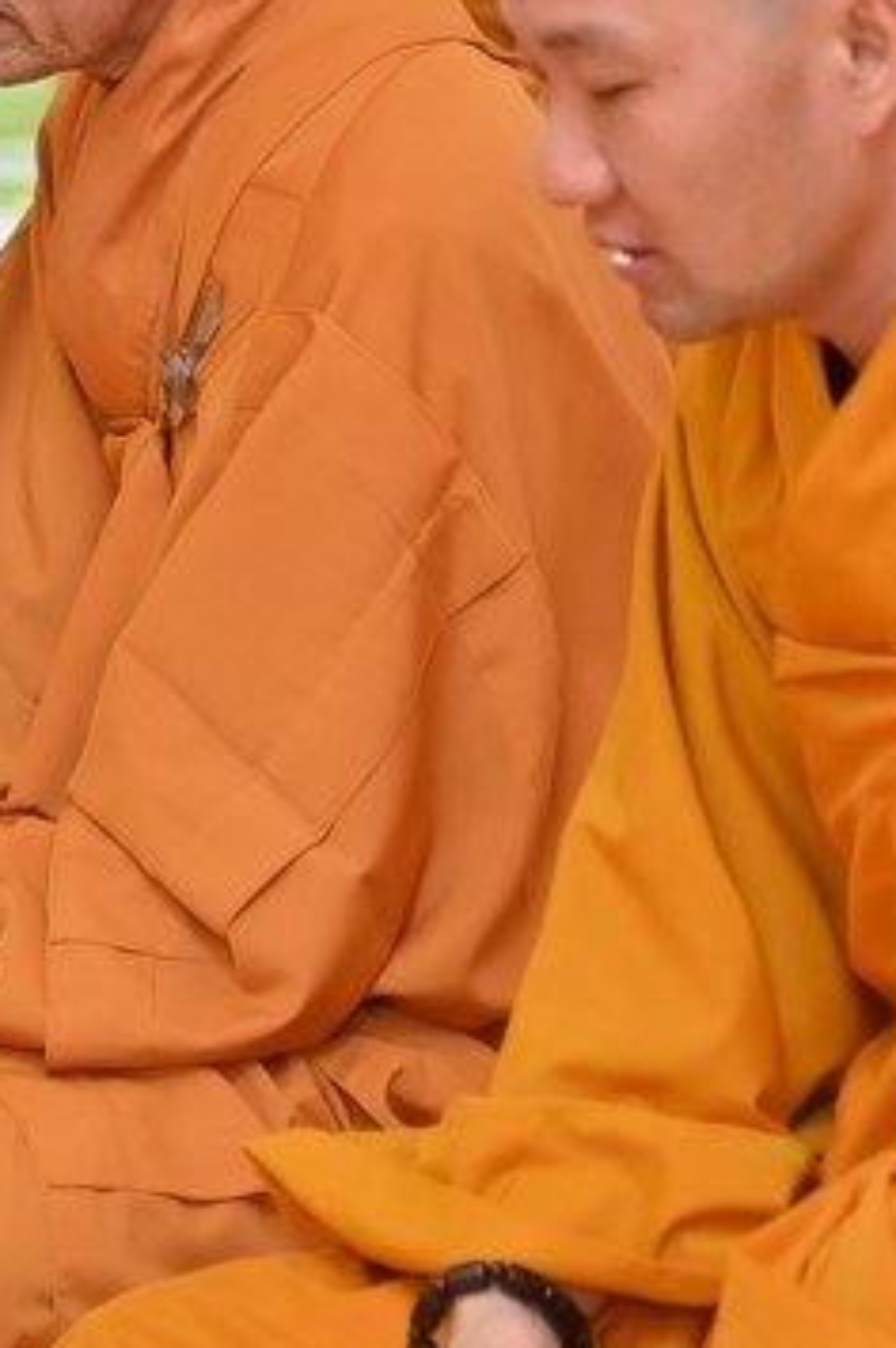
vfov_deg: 7.1
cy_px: 270
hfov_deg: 4.7
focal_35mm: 289
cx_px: 0
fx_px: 10810
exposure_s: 1/160
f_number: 4.5
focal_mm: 105
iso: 1250
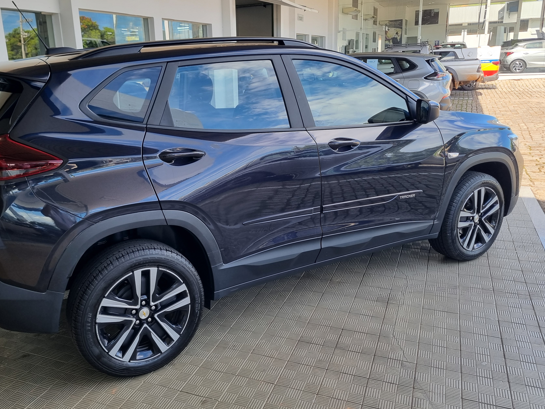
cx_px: 229
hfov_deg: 58.1
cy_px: 185
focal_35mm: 31
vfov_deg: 45.4
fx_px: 488
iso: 50
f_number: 1.8
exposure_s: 1/376
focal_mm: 5.4
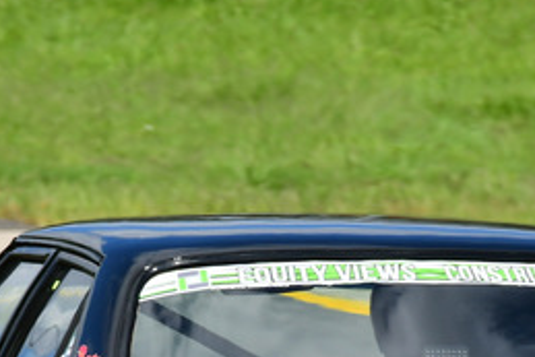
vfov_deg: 0.6
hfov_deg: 0.9
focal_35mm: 2318
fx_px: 34466
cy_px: 404
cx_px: 256
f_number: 13
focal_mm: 500
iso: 400
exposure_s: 1/500
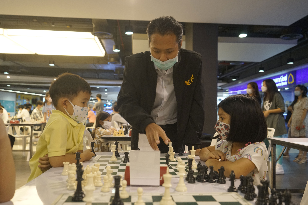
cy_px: 102
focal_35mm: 31
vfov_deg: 42.3
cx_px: 154
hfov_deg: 60.3
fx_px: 265
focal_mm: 31
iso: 2500
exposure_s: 1/80
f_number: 4
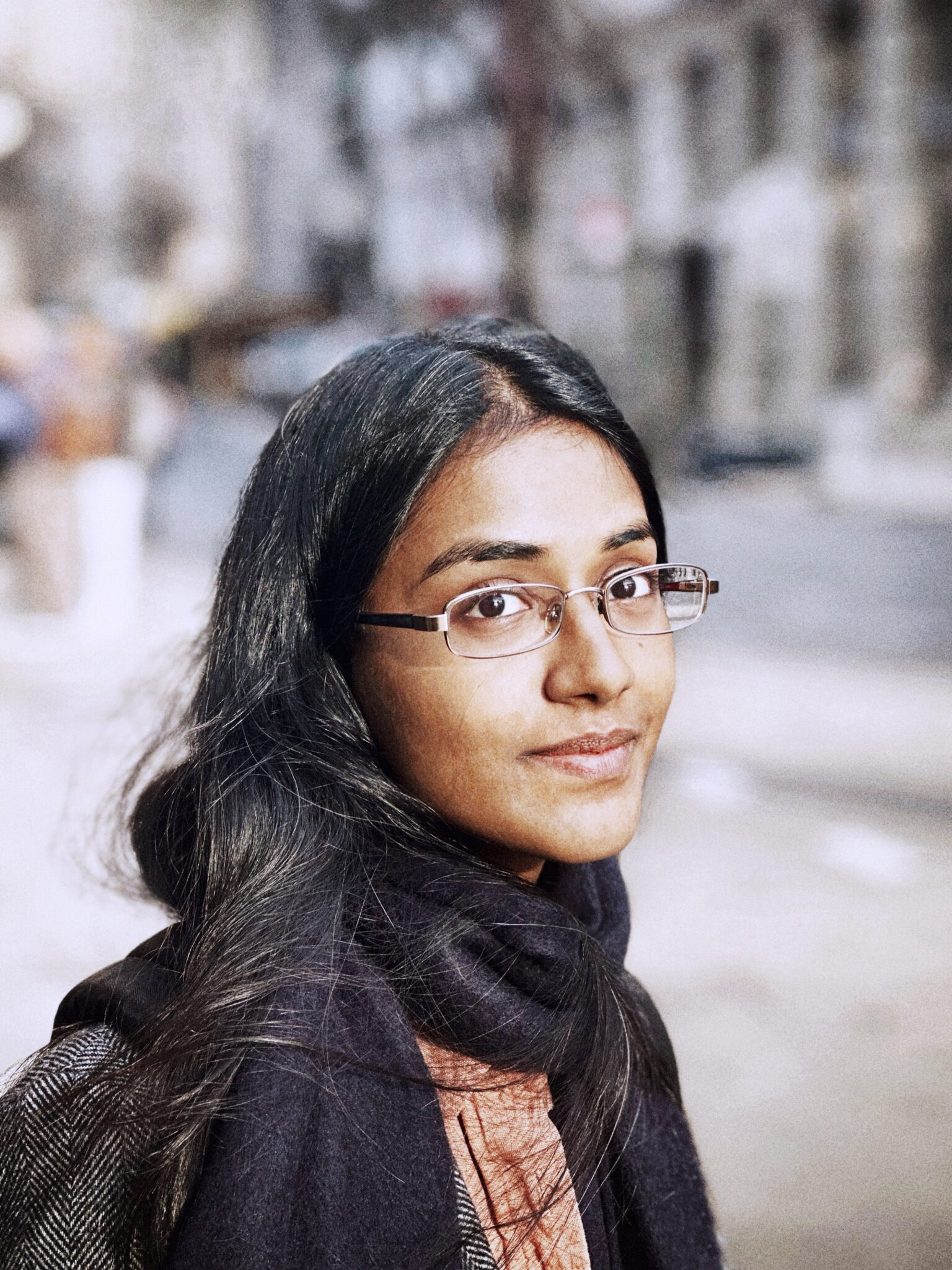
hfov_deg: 19.1
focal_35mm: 77
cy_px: 635
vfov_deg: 25.3
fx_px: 2824
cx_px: 476
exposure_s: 1/121
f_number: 2.8
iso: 40
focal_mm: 9
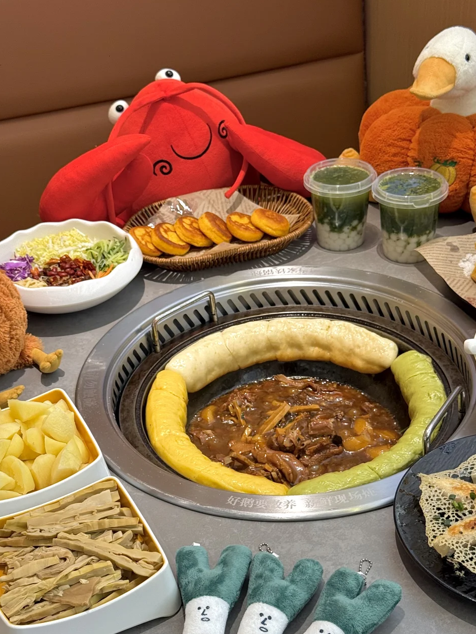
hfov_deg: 26.6
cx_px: 238
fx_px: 1008
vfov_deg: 34.9
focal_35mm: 55
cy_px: 350
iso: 64
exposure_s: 1/100
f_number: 1.78
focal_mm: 6.76
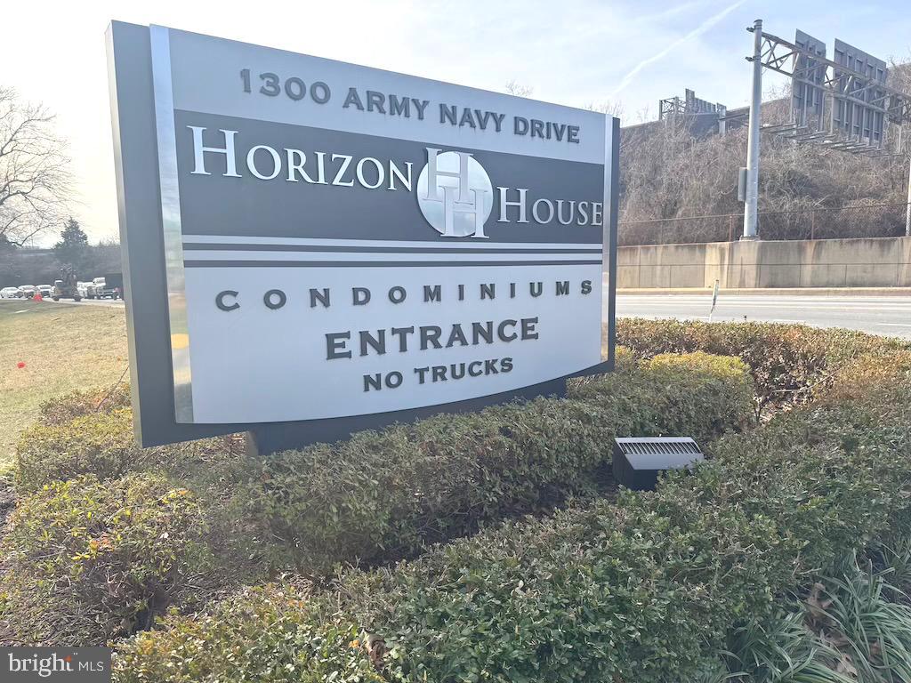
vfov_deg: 56.8
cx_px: 456
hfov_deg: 71.6
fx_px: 632
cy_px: 342
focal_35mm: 24
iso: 80
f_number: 1.78
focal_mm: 6.76
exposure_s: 1/1488
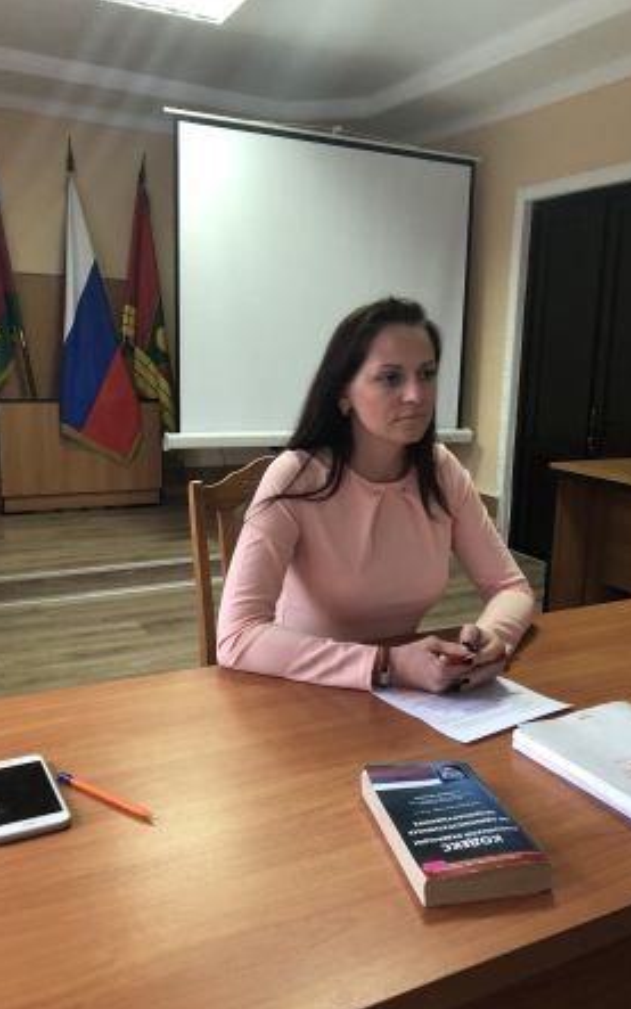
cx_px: 333
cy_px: 506
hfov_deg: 41.8
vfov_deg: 62.9
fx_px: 825
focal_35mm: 30
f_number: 1.8
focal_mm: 4
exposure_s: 1/17
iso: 64
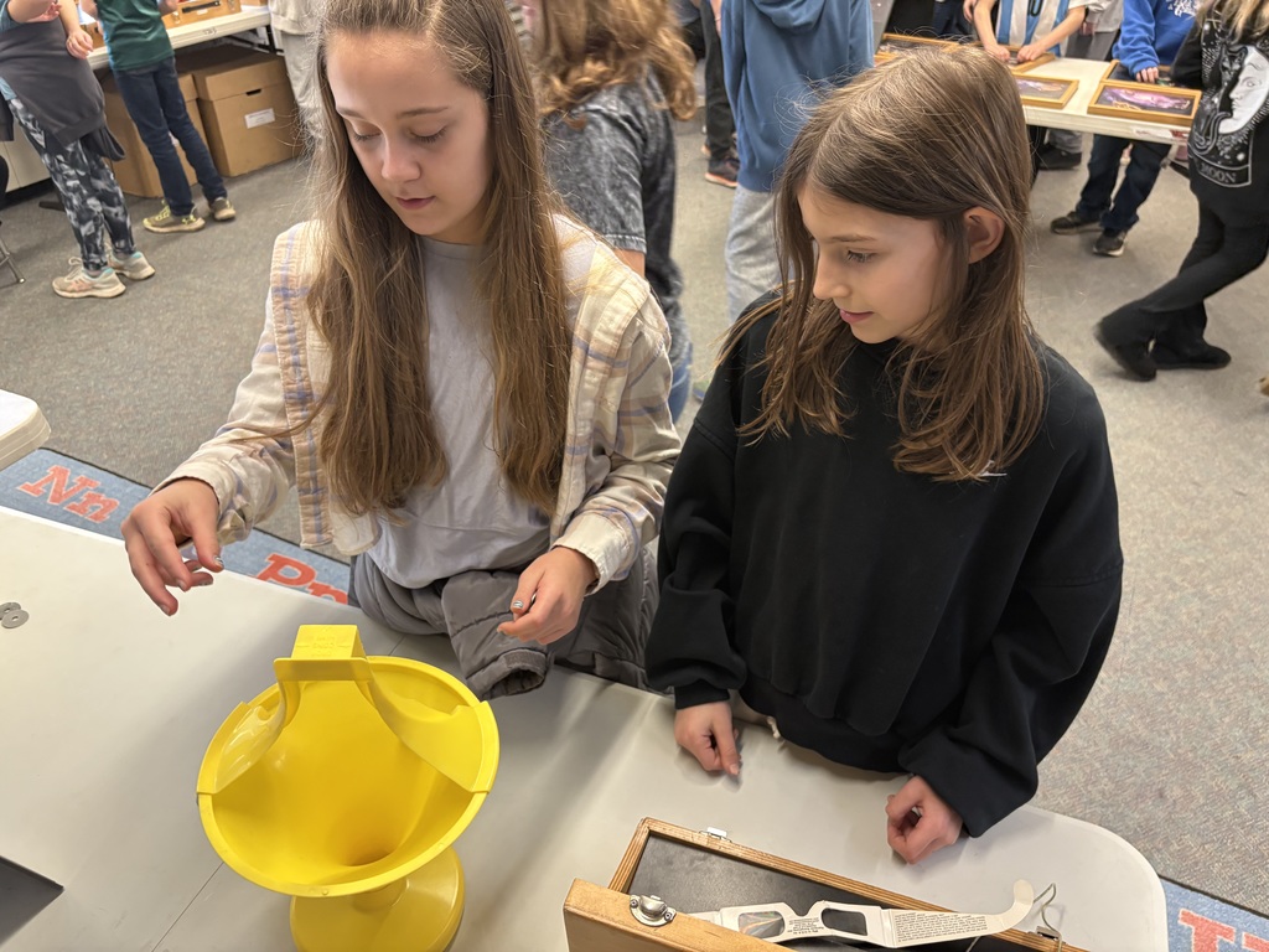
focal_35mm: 26
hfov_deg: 67.3
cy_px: 476
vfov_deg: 53.1
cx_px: 634
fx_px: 953
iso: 200
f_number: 1.6
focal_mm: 5.96
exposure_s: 1/60
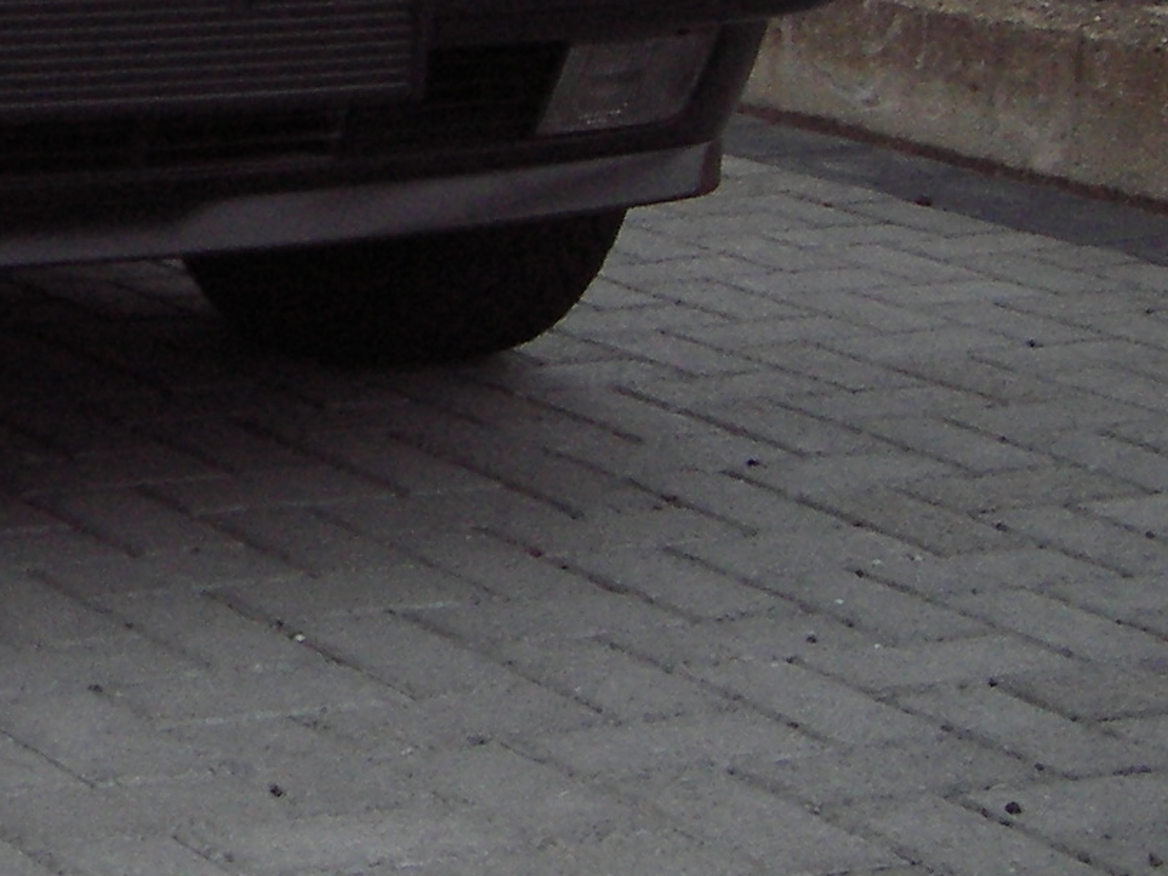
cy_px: -190
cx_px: -475
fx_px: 4016
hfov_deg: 15.5
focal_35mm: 119
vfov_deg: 12.2
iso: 80
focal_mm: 6.3
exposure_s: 1/30
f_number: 3.3
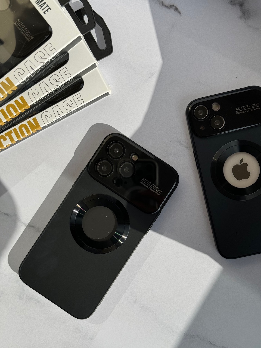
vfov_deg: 39.7
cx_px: 130
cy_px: 174
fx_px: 483
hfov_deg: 30.3
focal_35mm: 48
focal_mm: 6.86
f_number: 1.78
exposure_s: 1/7092
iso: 64
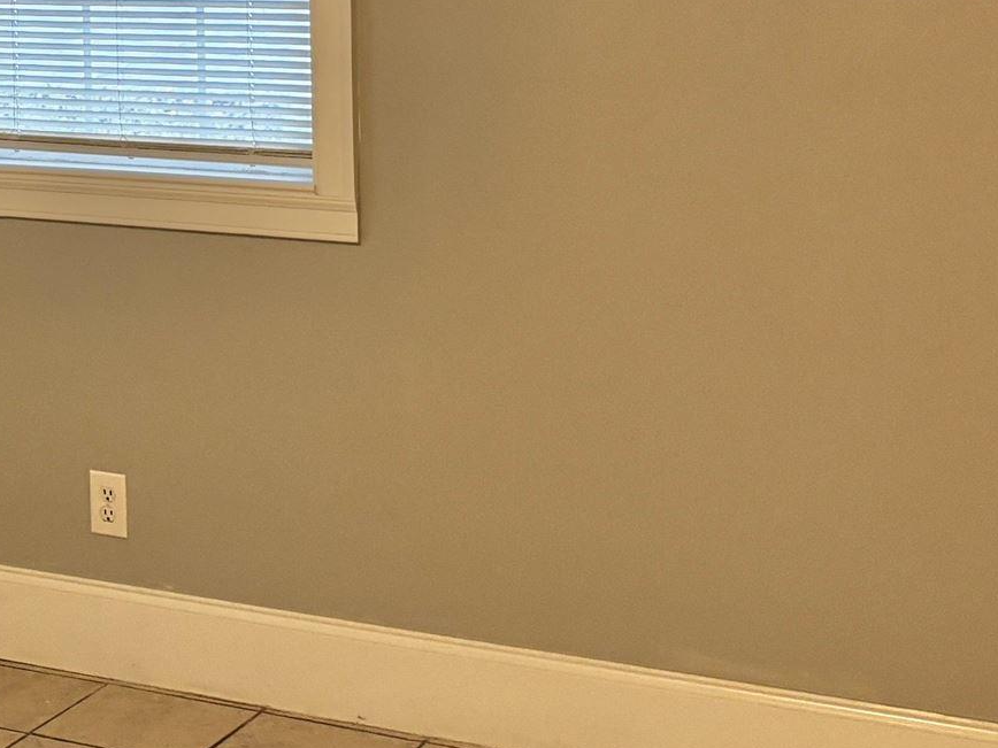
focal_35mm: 92
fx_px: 2652
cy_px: -47
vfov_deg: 15.7
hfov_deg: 19.8
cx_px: -251
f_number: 1.6
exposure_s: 1/60
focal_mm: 5.96
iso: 125
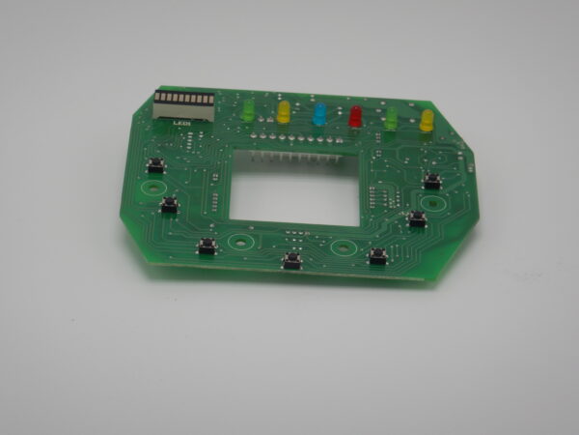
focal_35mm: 120
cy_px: 218
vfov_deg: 12.3
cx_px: 290
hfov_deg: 16.4
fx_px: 2007
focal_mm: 21.5
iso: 125
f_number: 4.9
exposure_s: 1/160
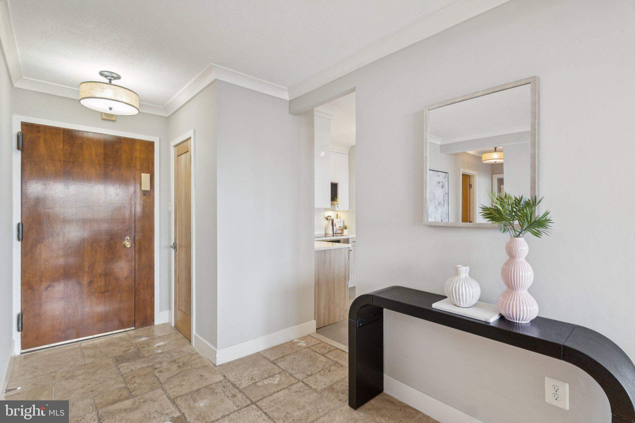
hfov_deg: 95.0
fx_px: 291
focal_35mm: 16
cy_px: 212
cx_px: 318
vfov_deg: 72.0
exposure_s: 1/8
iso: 200
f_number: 7.1
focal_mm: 11
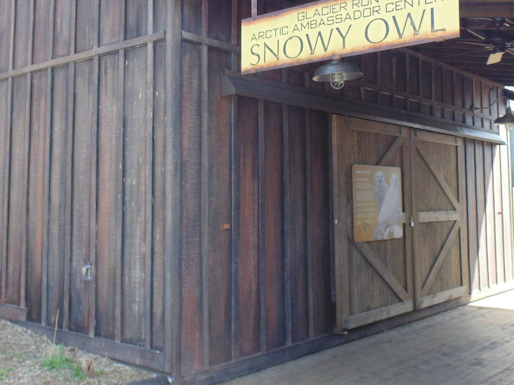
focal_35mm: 41
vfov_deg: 35.0
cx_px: 251
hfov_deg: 45.8
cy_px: 148
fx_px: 609
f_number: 3.1
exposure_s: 1/125
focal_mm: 4
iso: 80
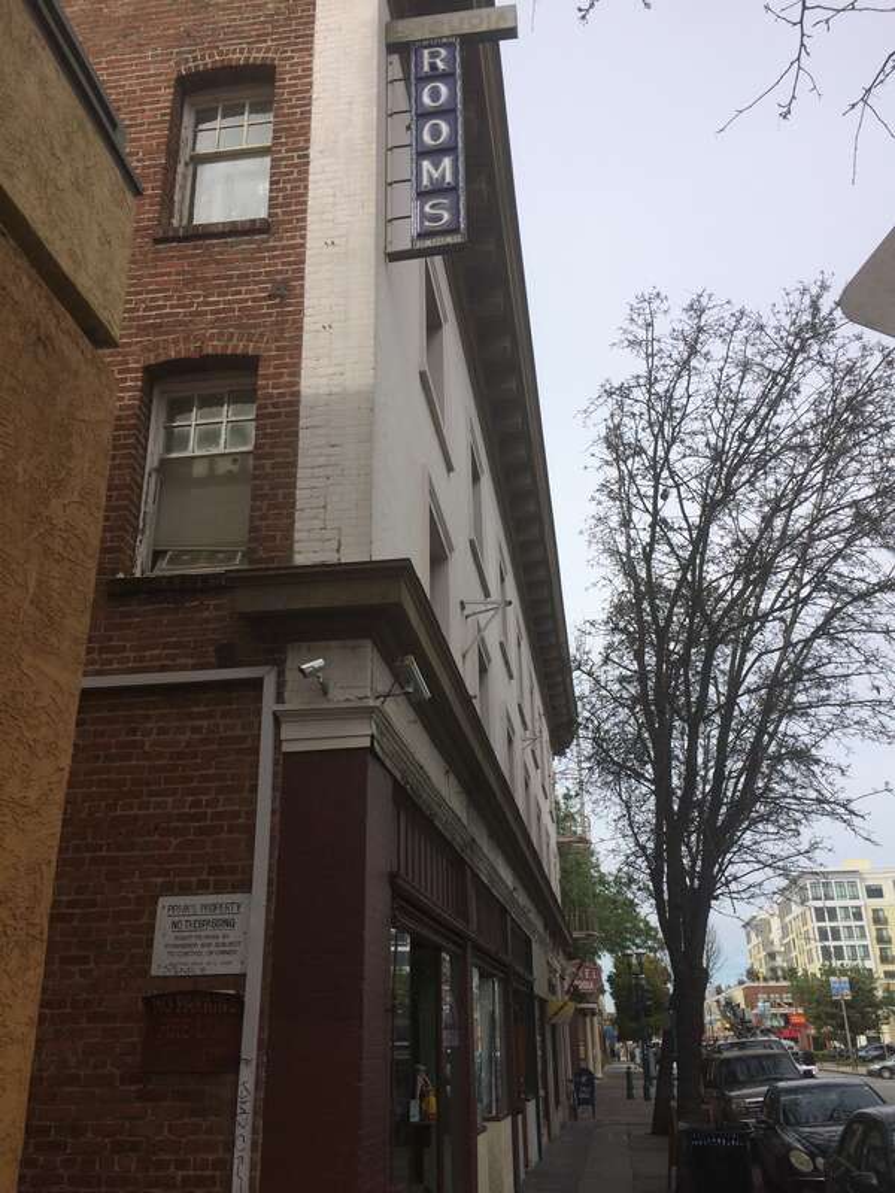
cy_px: 596
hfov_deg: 48.2
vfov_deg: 61.7
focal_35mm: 29
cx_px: 448
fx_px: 1000
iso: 32
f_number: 2.2
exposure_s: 1/2283
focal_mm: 4.15
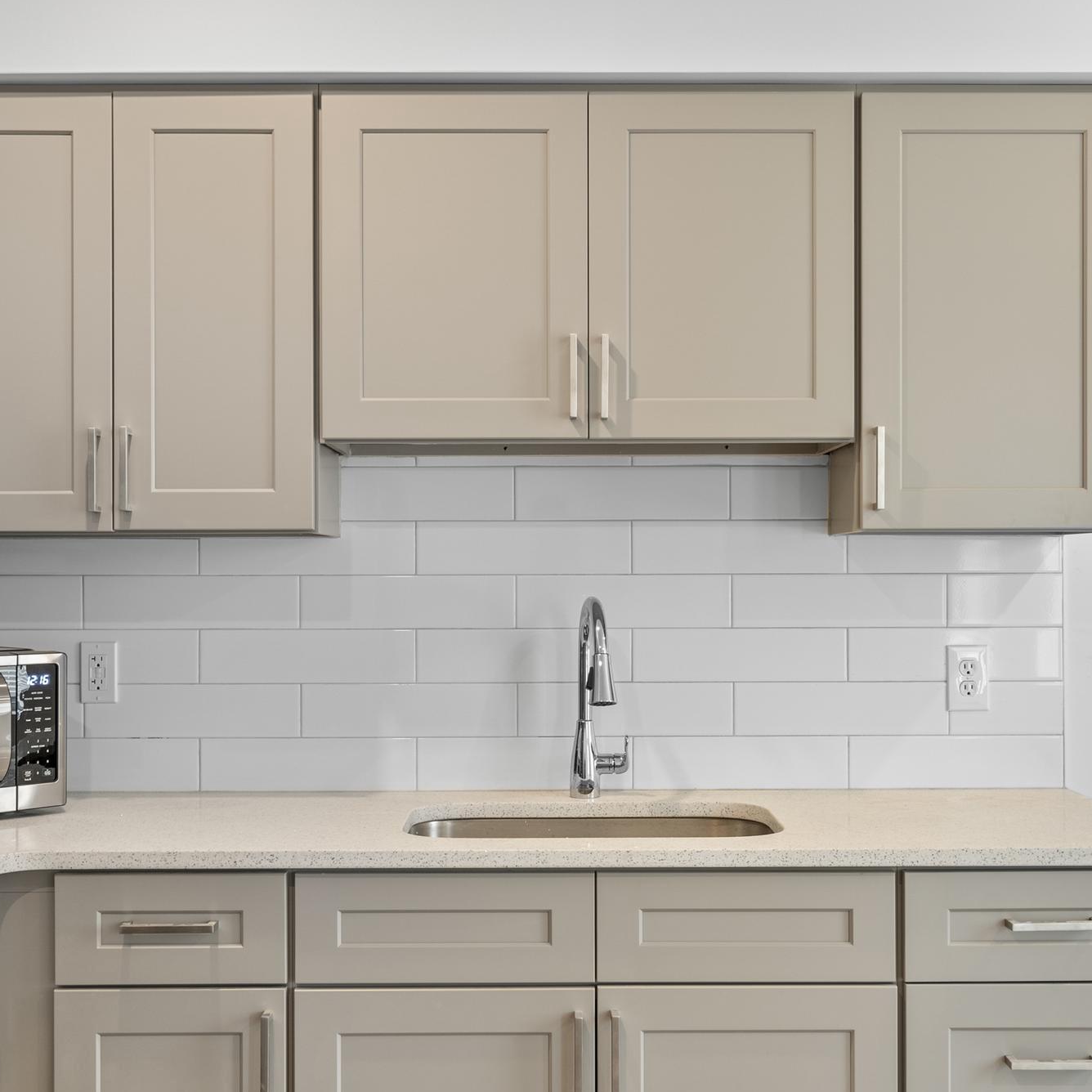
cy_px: 555
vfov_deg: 39.2
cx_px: 562
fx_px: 1535
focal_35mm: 43
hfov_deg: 39.2
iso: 250
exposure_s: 1/3
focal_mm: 22
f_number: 8
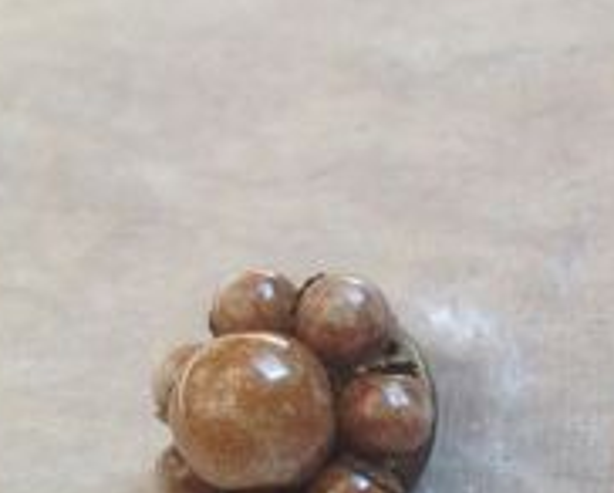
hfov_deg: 20.6
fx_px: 1637
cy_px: 485
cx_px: 597
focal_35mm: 90
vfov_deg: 16.8
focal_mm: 4.28
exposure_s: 1/149
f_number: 2.4
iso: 50
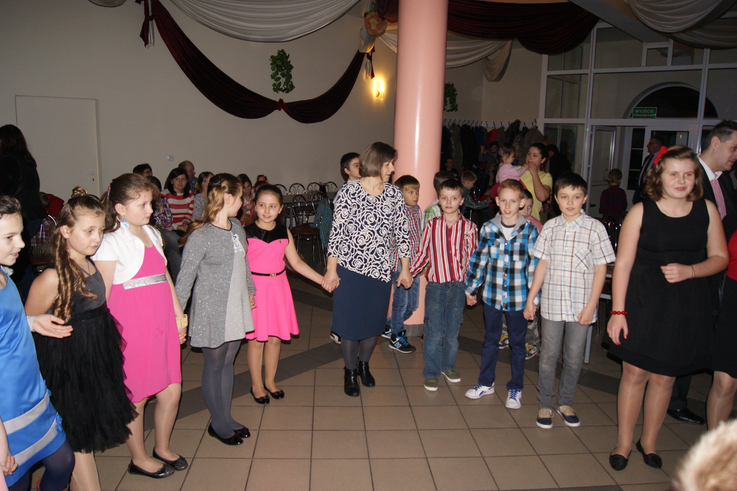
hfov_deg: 67.4
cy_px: 246
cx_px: 368
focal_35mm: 27
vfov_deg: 47.9
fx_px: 552
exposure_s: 1/60
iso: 400
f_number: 5.6
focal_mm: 18
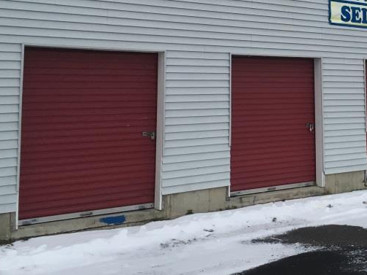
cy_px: 22
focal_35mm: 59
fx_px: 625
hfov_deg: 31.7
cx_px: 305
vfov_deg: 24.0
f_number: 2.2
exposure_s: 1/40
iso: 25
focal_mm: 4.15
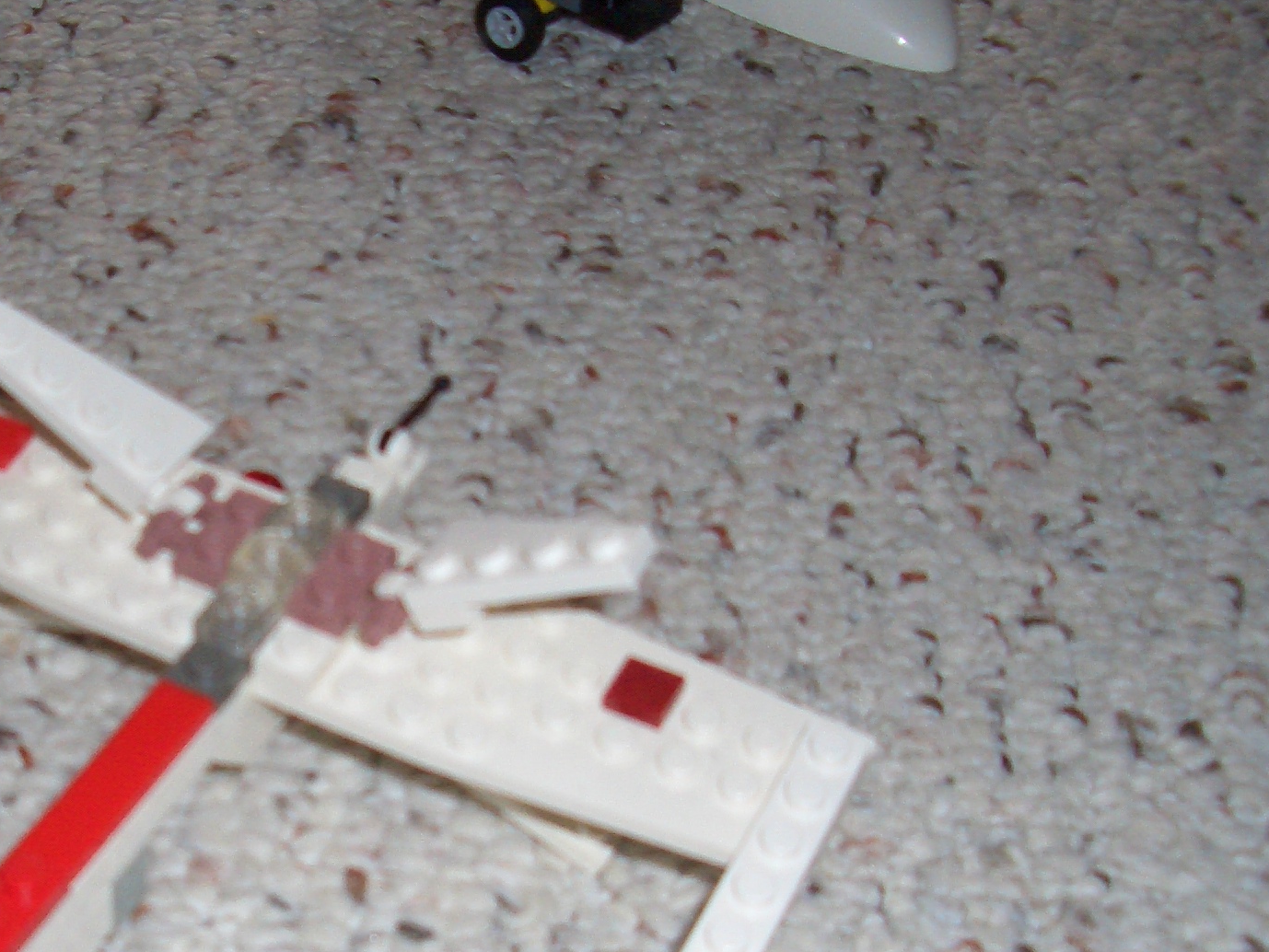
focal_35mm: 65
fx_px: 2383
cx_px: 222
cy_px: 613
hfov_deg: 29.0
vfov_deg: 22.5
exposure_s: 1/60
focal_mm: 5.8
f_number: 2.6
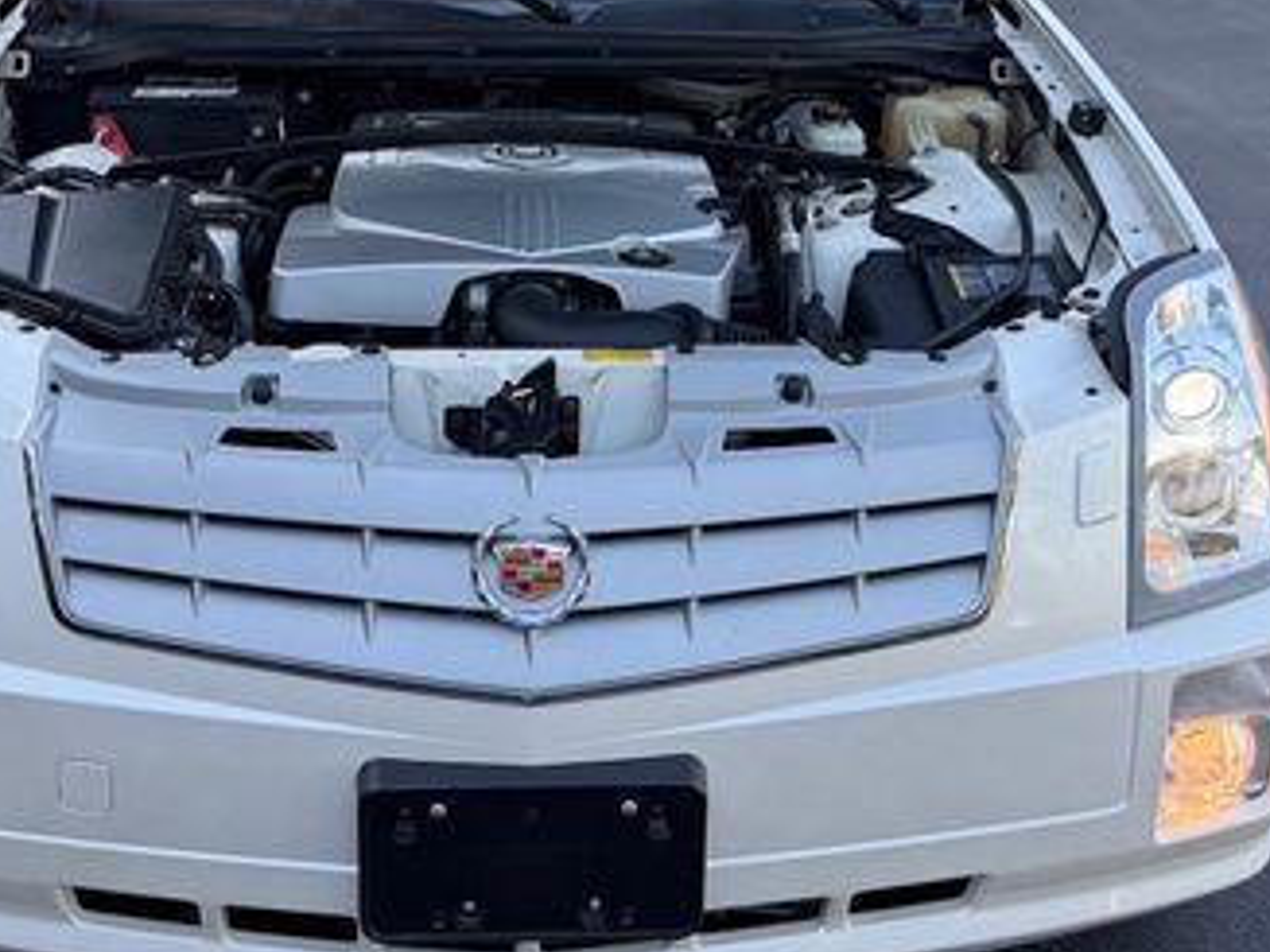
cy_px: 218
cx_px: 551
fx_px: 1724
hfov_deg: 40.4
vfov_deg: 30.3
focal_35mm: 47
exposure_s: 1/314
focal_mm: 6.76
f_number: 1.78
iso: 80
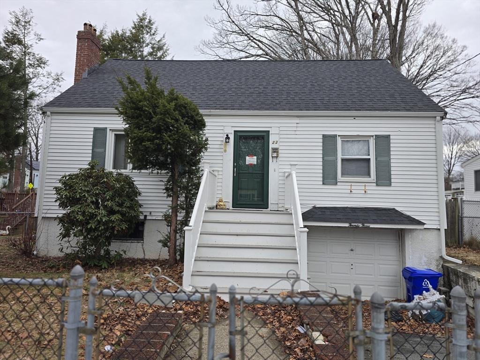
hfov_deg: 73.9
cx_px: 240
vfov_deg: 58.9
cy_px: 180
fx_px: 319
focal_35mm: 23
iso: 20
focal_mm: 6.3
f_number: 1.7
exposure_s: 1/120
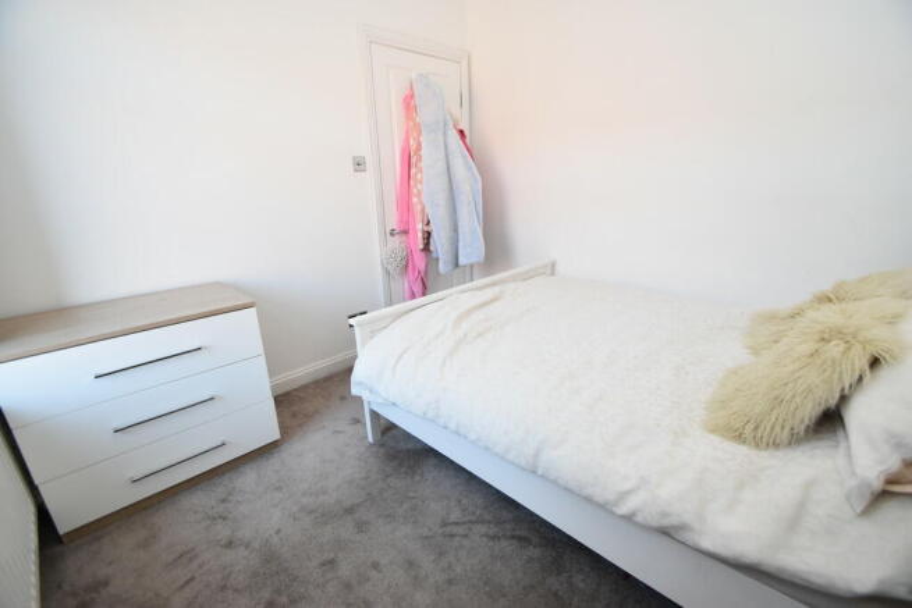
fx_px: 380
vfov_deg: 77.4
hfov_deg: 100.4
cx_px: 456
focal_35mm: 15
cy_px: 304
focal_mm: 10
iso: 800
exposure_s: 1/100
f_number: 5
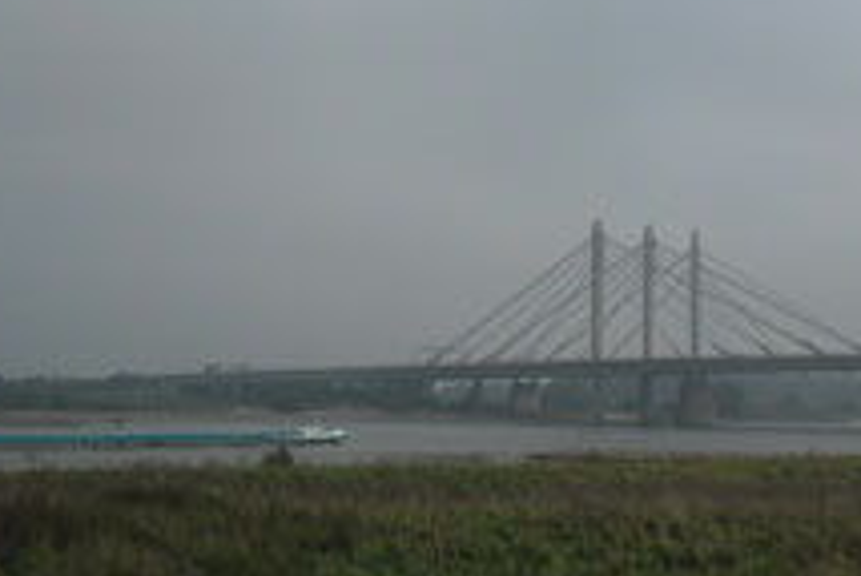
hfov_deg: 33.8
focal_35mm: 59
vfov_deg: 22.9
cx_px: 523
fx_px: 1412
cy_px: 391
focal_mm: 4.9
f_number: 9
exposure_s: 1/197
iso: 80
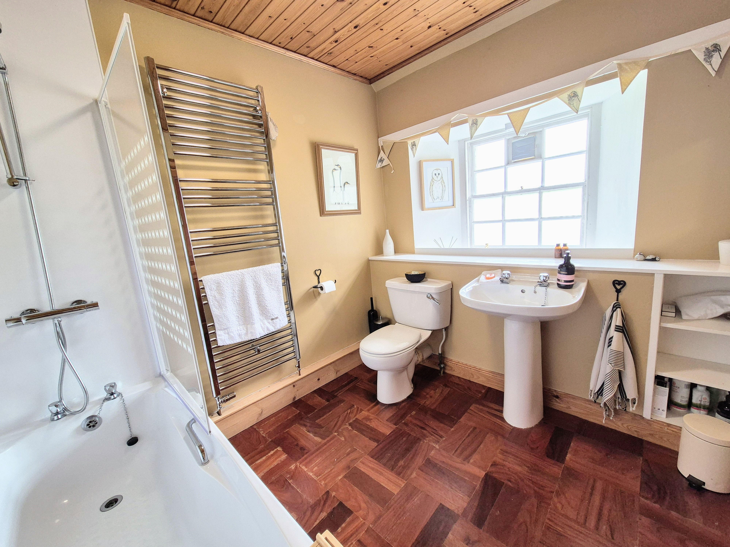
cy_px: 274
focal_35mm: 13
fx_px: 274
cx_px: 365
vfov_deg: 89.9
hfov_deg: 106.2
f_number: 2.2
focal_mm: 2.2
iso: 100
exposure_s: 1/100
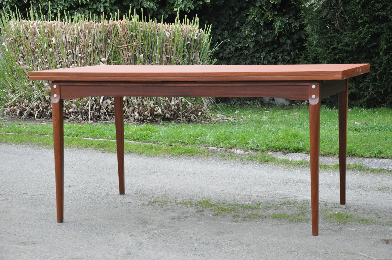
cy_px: 130
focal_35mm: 87
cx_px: 196
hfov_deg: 23.4
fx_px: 946
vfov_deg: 15.7
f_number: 8
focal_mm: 58
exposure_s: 1/250
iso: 800
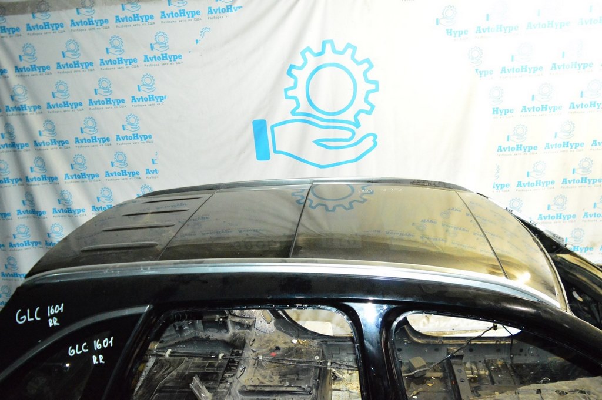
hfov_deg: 67.4
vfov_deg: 47.9
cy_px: 200
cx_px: 301
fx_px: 451
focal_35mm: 27
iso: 6400
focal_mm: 18
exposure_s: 1/200
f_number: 4
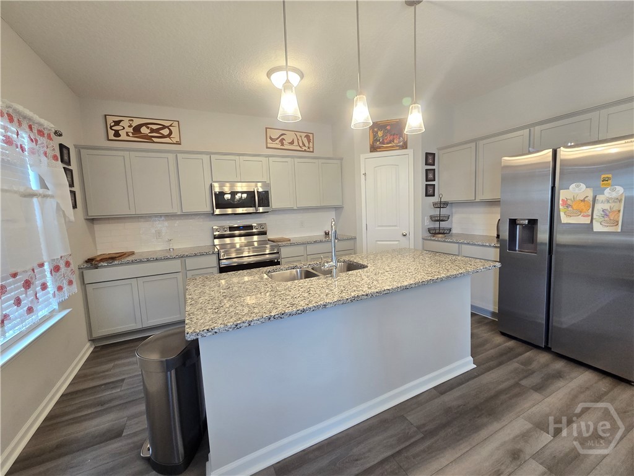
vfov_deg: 89.9
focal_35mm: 13
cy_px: 238
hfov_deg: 106.2
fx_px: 238
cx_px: 317
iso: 250
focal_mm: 2.2
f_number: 2.2
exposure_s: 1/60
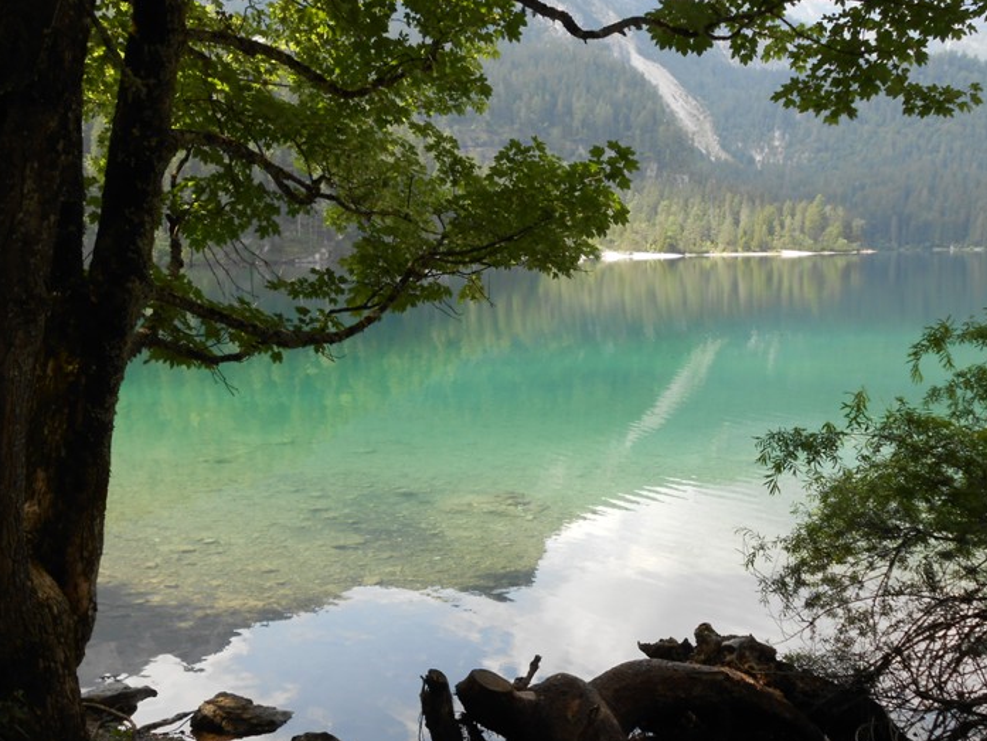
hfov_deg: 47.8
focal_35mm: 39
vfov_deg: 36.8
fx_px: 1112
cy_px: 415
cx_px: 472
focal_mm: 6
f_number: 3.9
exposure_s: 1/200
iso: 80
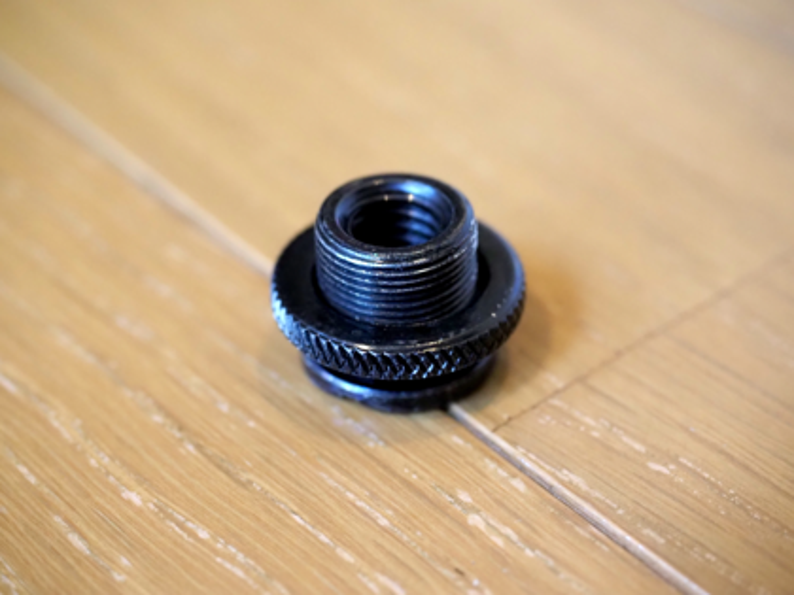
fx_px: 1835
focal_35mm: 80
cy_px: 298
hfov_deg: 24.4
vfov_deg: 18.4
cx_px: 397
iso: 3200
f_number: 4
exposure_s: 1/100
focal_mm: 40
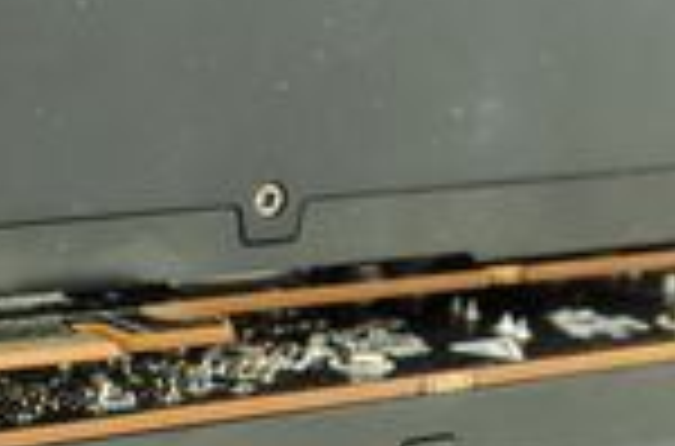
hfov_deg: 10.2
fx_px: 3738
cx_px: -72
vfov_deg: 6.8
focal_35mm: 200
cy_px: 417
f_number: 8
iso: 100
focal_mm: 50
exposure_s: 8
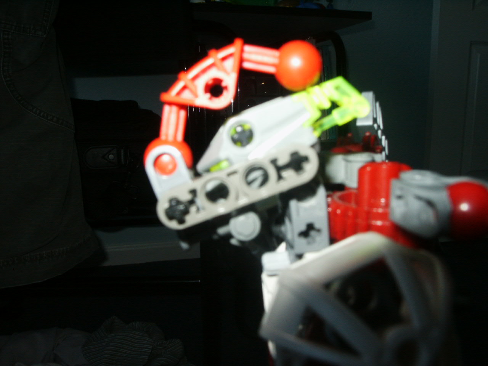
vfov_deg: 40.7
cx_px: 244
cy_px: 183
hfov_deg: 52.6
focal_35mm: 35
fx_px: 493
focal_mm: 7.18
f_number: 6.7
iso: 200
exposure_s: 1/45
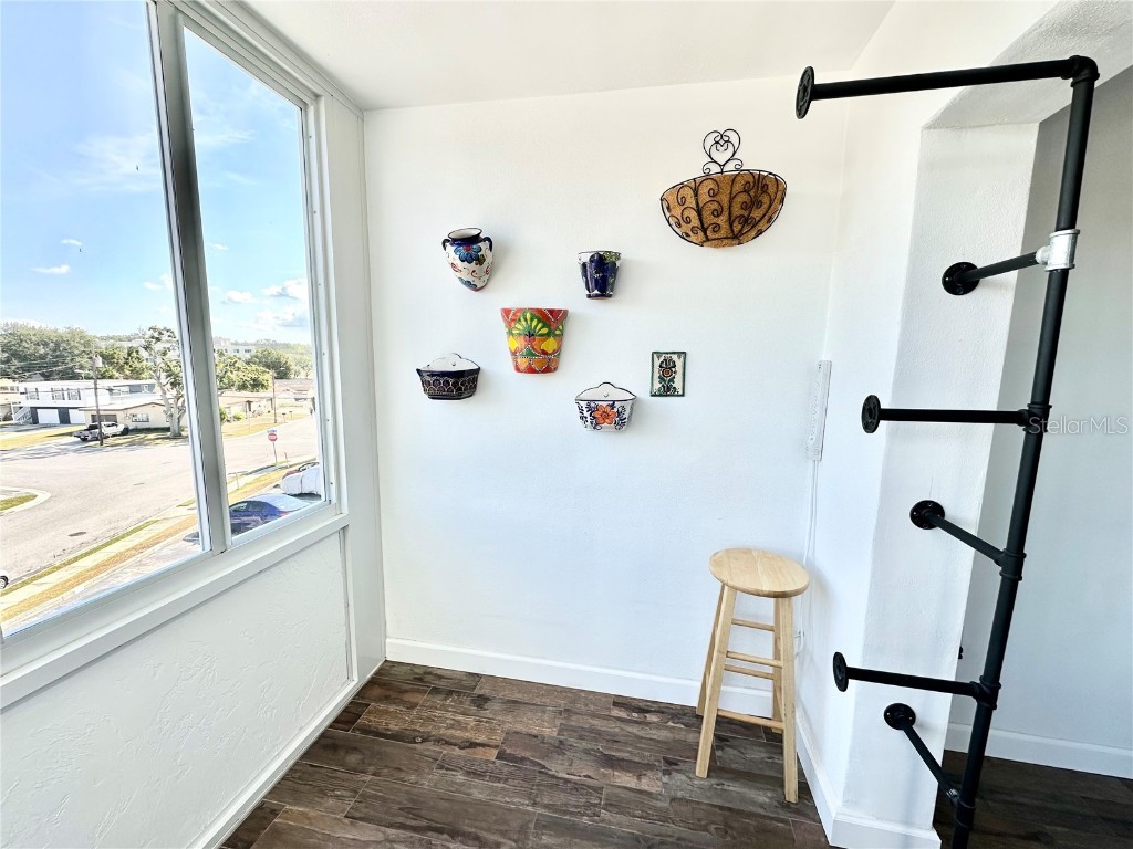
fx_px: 458
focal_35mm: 14
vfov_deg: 85.7
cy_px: 424
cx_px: 566
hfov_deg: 102.1
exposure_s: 1/260
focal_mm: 2.22
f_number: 2.2
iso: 40
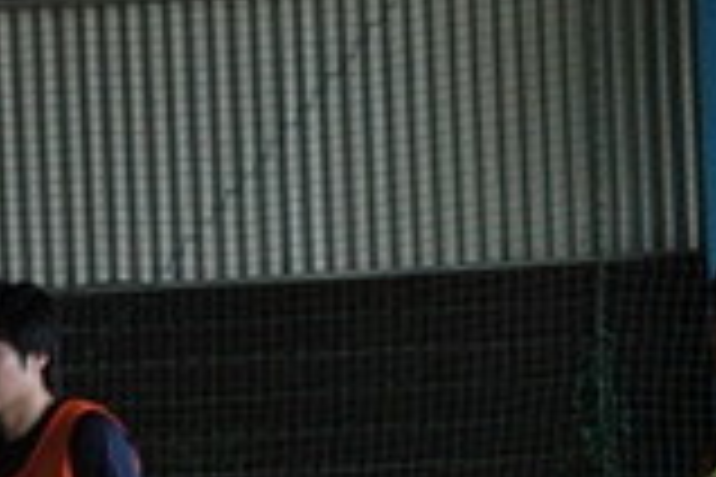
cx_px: 257
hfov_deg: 5.3
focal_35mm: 387
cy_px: 486
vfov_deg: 3.5
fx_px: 7696
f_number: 5.3
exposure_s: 1/500
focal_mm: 82
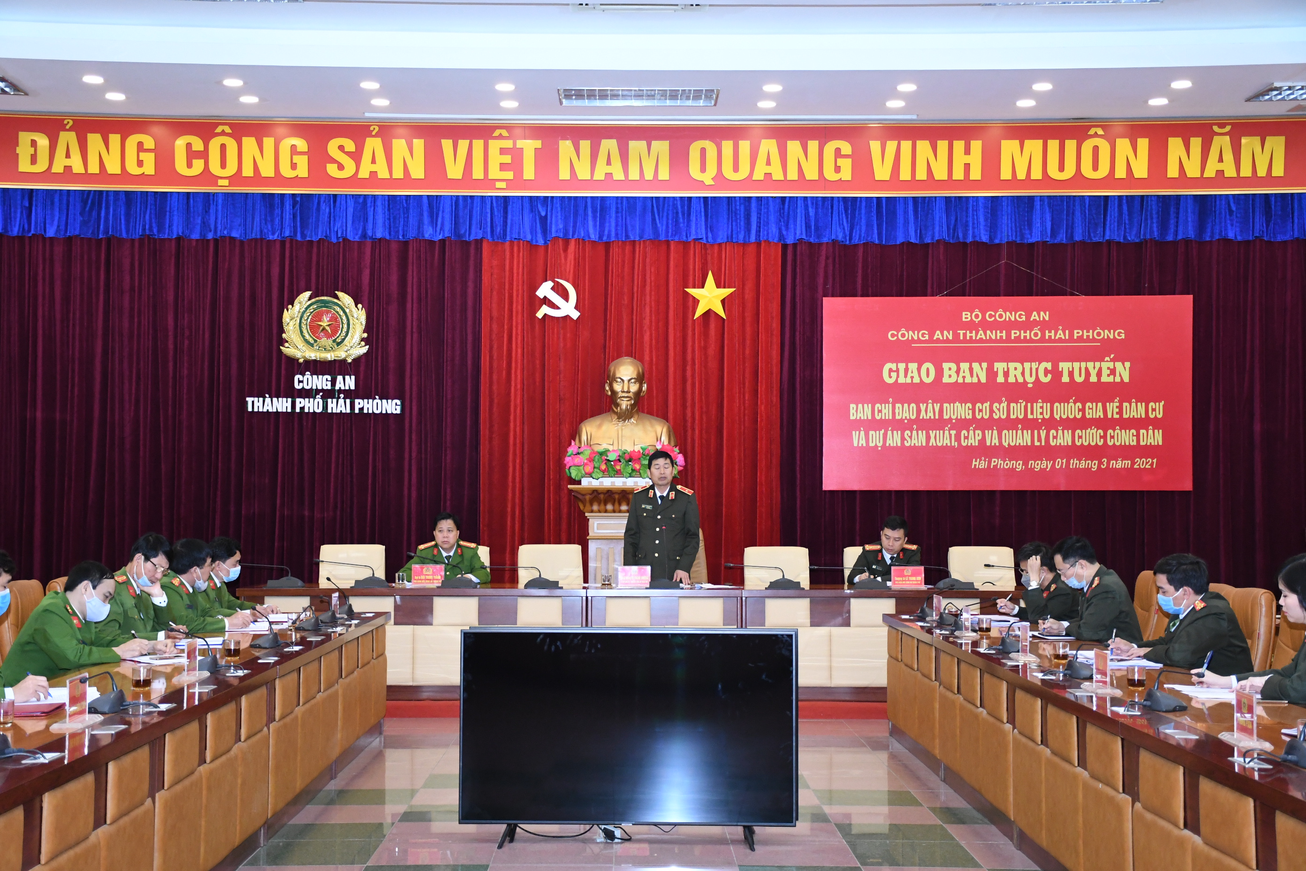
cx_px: 653
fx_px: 1904
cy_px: 436
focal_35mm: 52
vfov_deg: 25.8
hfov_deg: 37.9
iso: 2500
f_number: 4.2
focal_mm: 35
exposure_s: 1/200
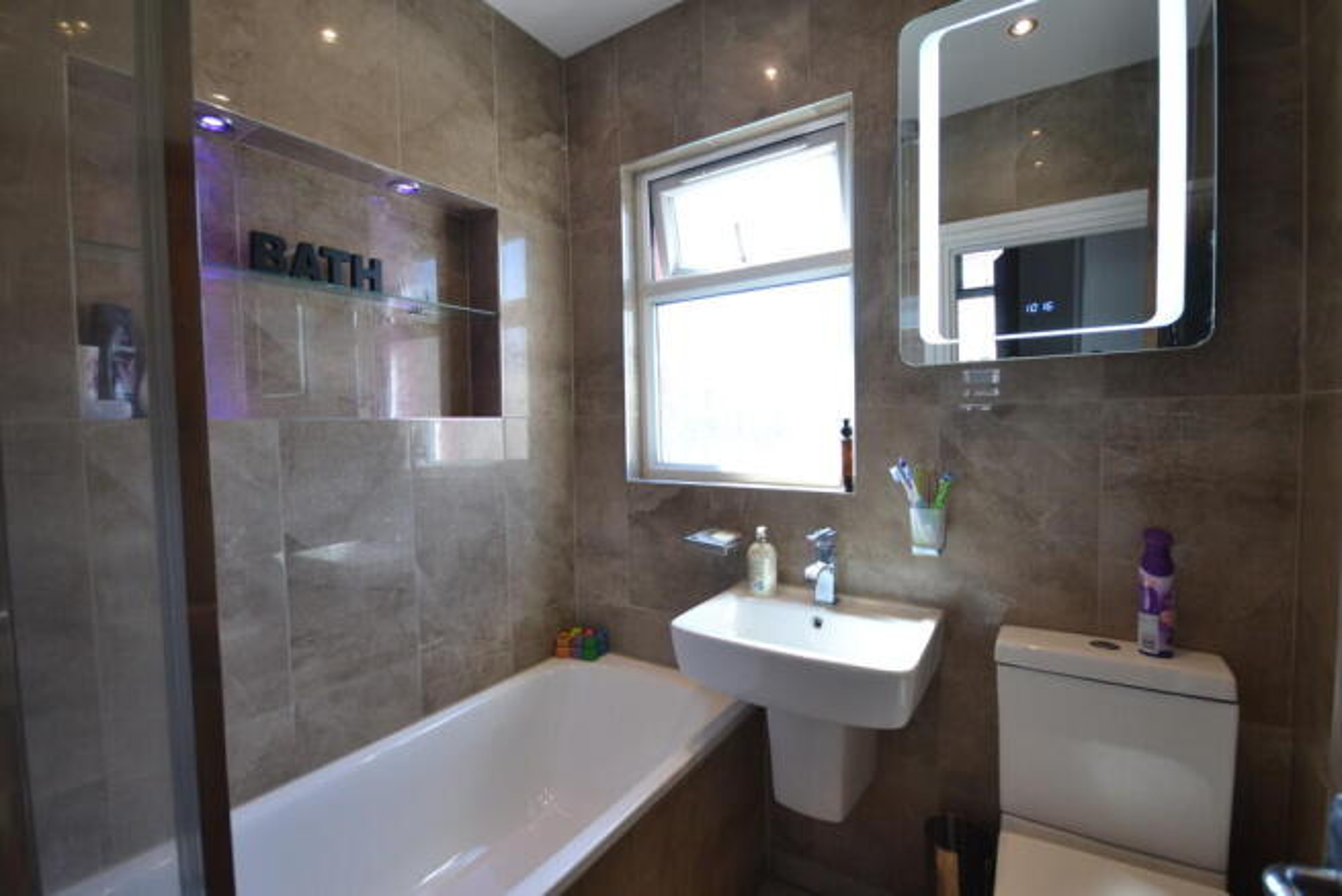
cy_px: 448
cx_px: 671
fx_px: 559
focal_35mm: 15
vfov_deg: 77.4
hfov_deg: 100.4
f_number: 4.5
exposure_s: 1/80
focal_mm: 10
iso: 400
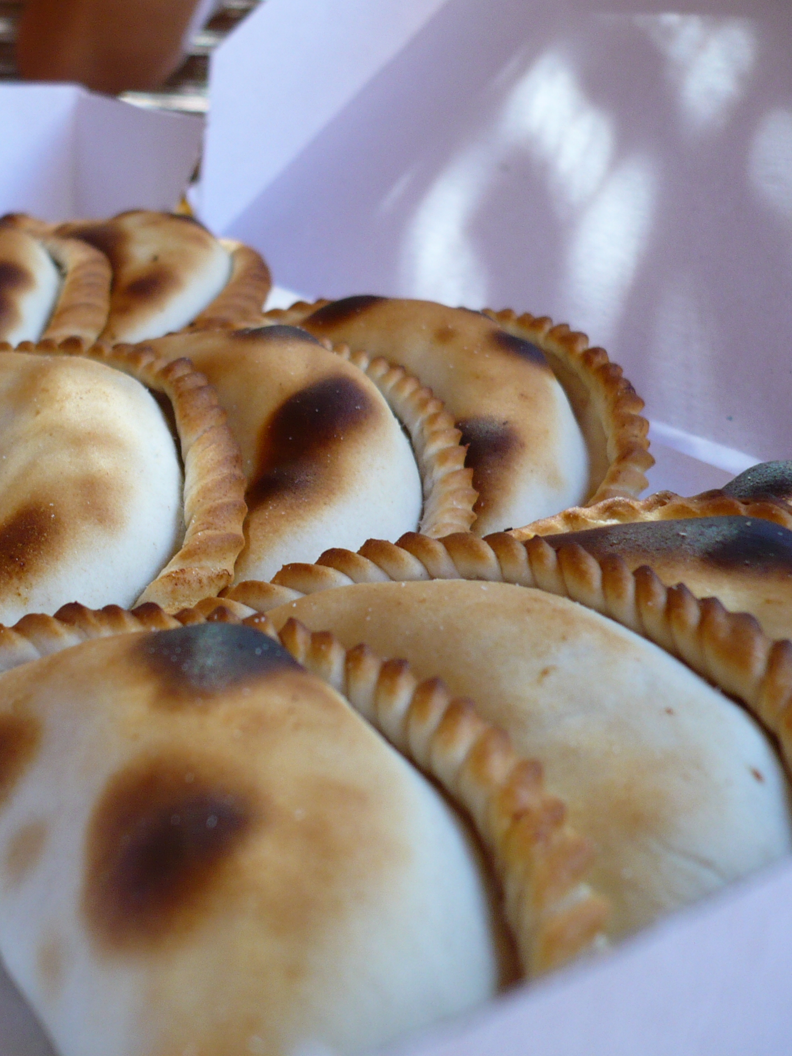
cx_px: 196
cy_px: 526
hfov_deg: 30.4
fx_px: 1433
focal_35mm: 47
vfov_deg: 40.4
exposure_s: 1/80
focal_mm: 5.8
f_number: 2.8
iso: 100
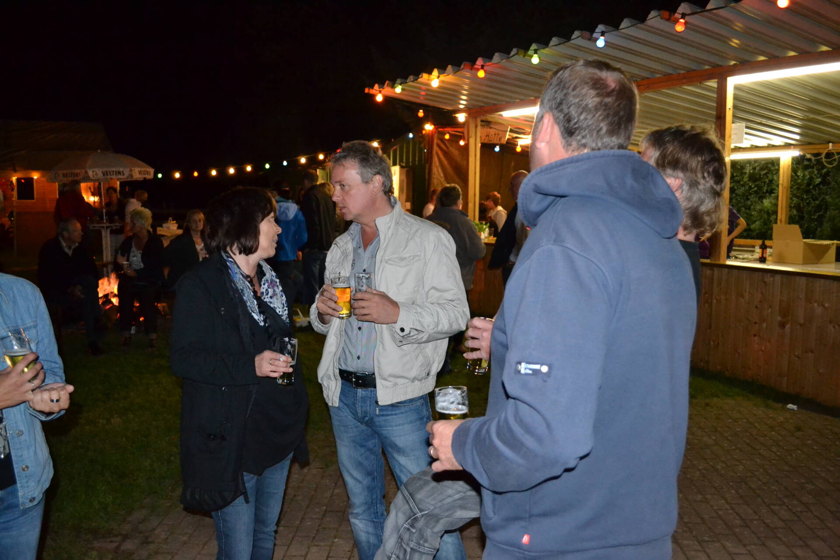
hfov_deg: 61.9
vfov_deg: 43.6
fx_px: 700
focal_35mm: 30
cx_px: 420
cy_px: 280
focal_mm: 20
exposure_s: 1/60
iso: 3200
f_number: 3.8
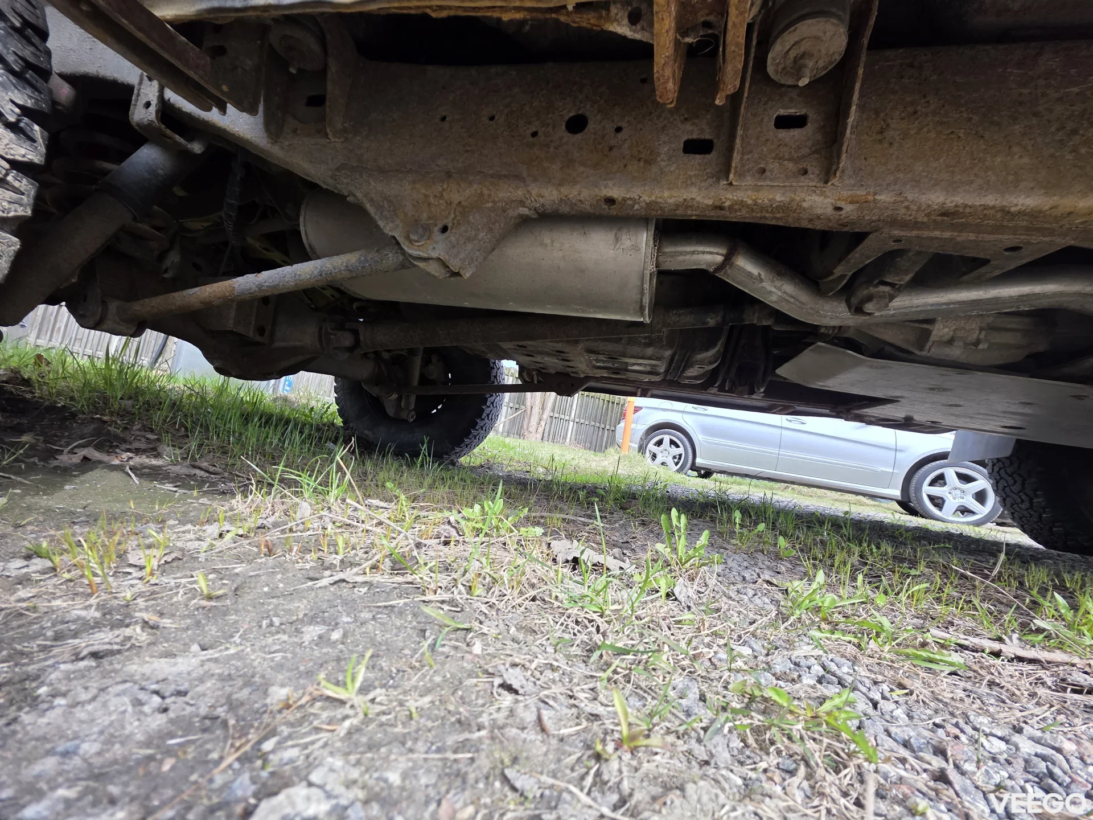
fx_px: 410
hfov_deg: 106.2
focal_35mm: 13
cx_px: 546
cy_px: 410
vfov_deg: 89.9
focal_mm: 2.2
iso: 20
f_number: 1.9
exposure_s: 1/101
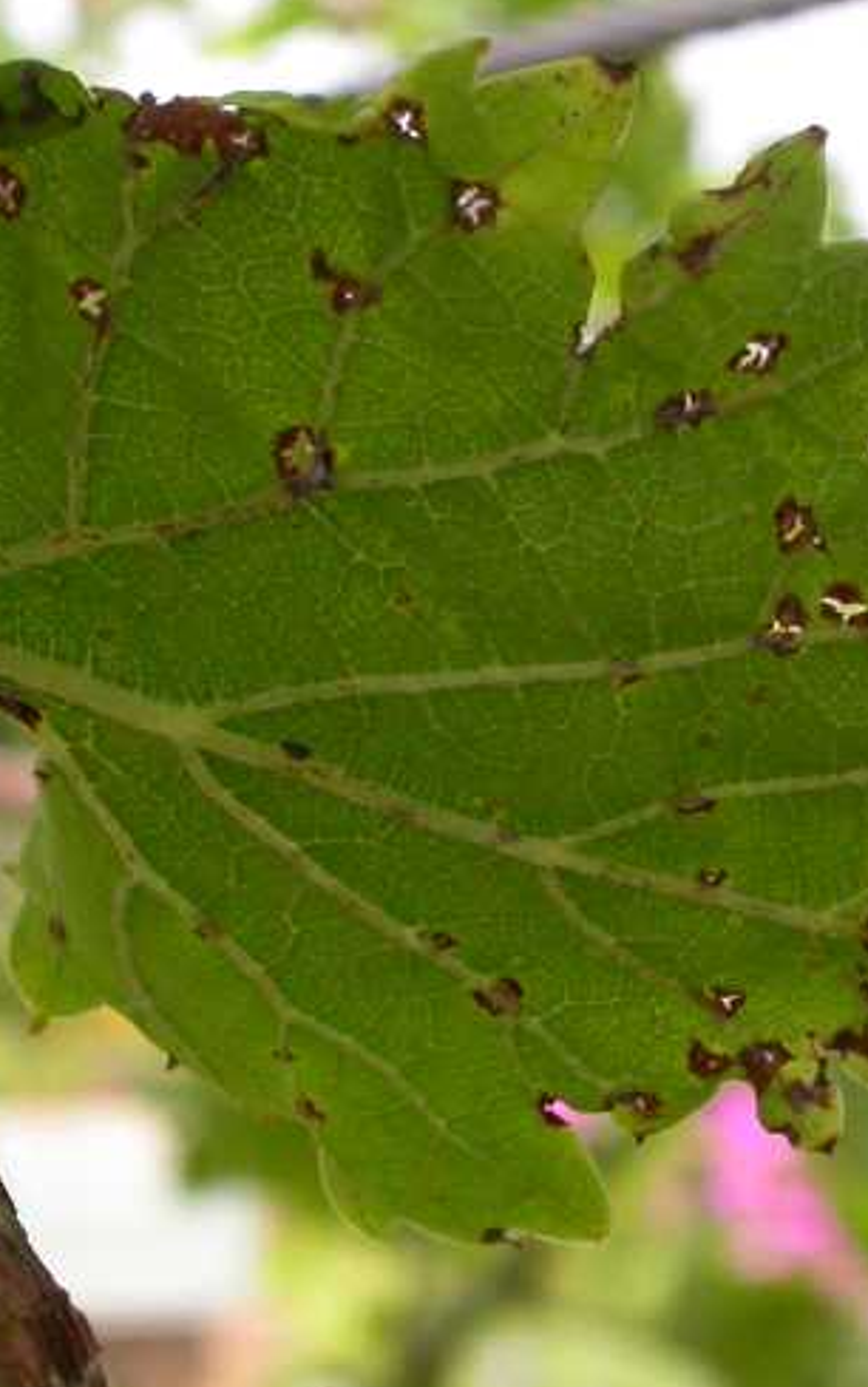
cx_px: 201
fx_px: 6542
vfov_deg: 12.1
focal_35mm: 173
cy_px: 661
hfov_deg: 7.6
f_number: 6.3
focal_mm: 16.2
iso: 100
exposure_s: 1/126
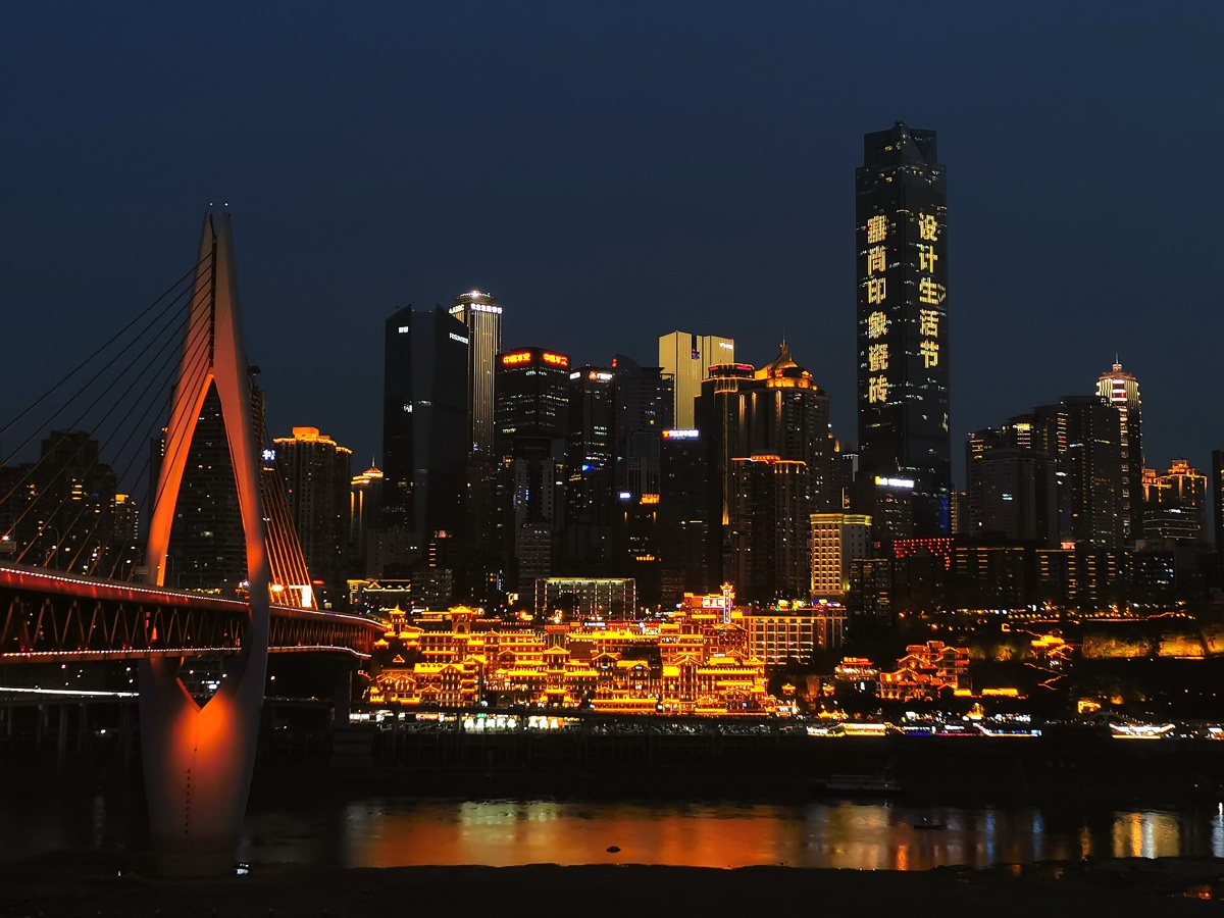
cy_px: 459
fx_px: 1591
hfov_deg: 42.1
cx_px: 612
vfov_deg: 32.2
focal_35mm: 45
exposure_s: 1/69
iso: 160
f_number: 1.8
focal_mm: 5.58
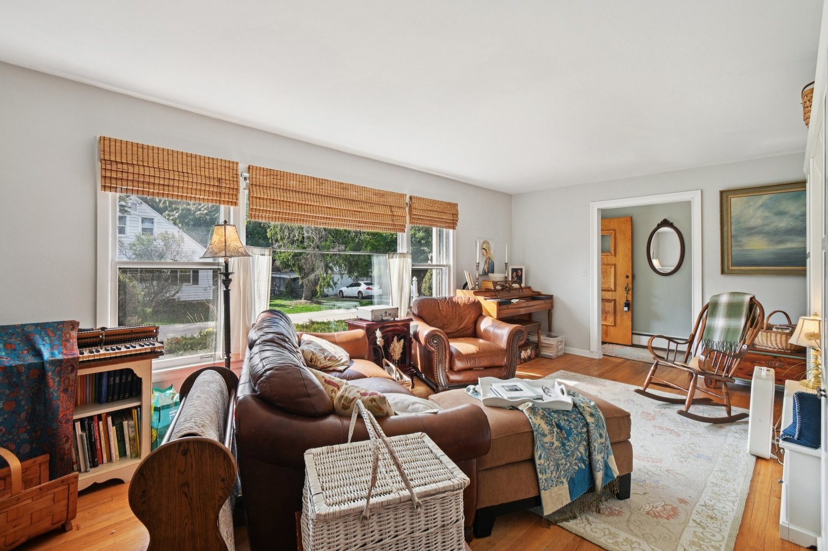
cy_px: 276
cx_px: 414
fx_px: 345
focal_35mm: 15
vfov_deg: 77.3
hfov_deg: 100.4
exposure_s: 1/50
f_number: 8
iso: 100
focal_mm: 10
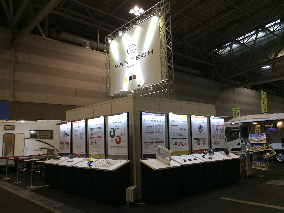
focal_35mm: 29
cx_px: 142
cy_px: 106
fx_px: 238
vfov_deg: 48.2
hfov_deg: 61.7
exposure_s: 1/30
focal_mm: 4.15
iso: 50
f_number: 2.2
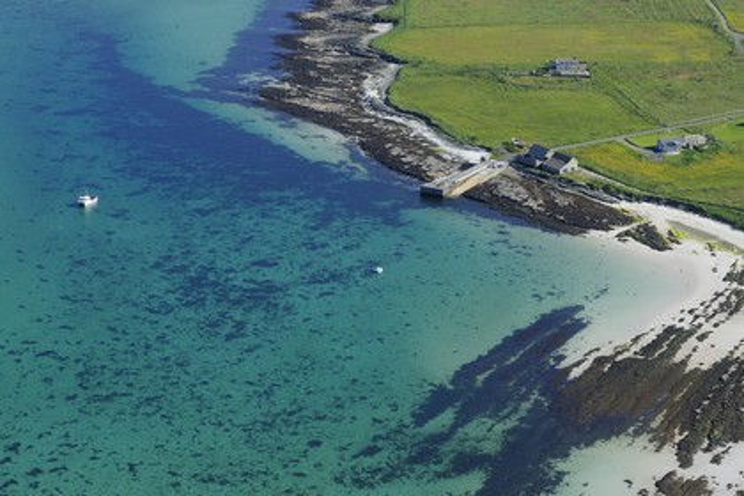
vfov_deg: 12.2
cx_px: 372
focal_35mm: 112
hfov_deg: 18.3
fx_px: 2314
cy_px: 248
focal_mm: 112
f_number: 7.1
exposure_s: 1/800
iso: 400
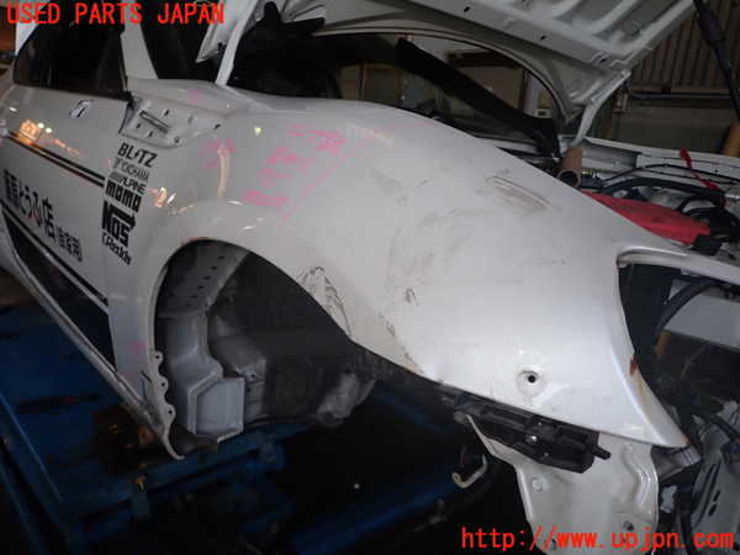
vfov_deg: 54.9
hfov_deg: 69.4
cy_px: 278
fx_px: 534
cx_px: 370
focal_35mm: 25
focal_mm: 4.5
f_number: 5.6
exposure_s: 1/30
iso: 100
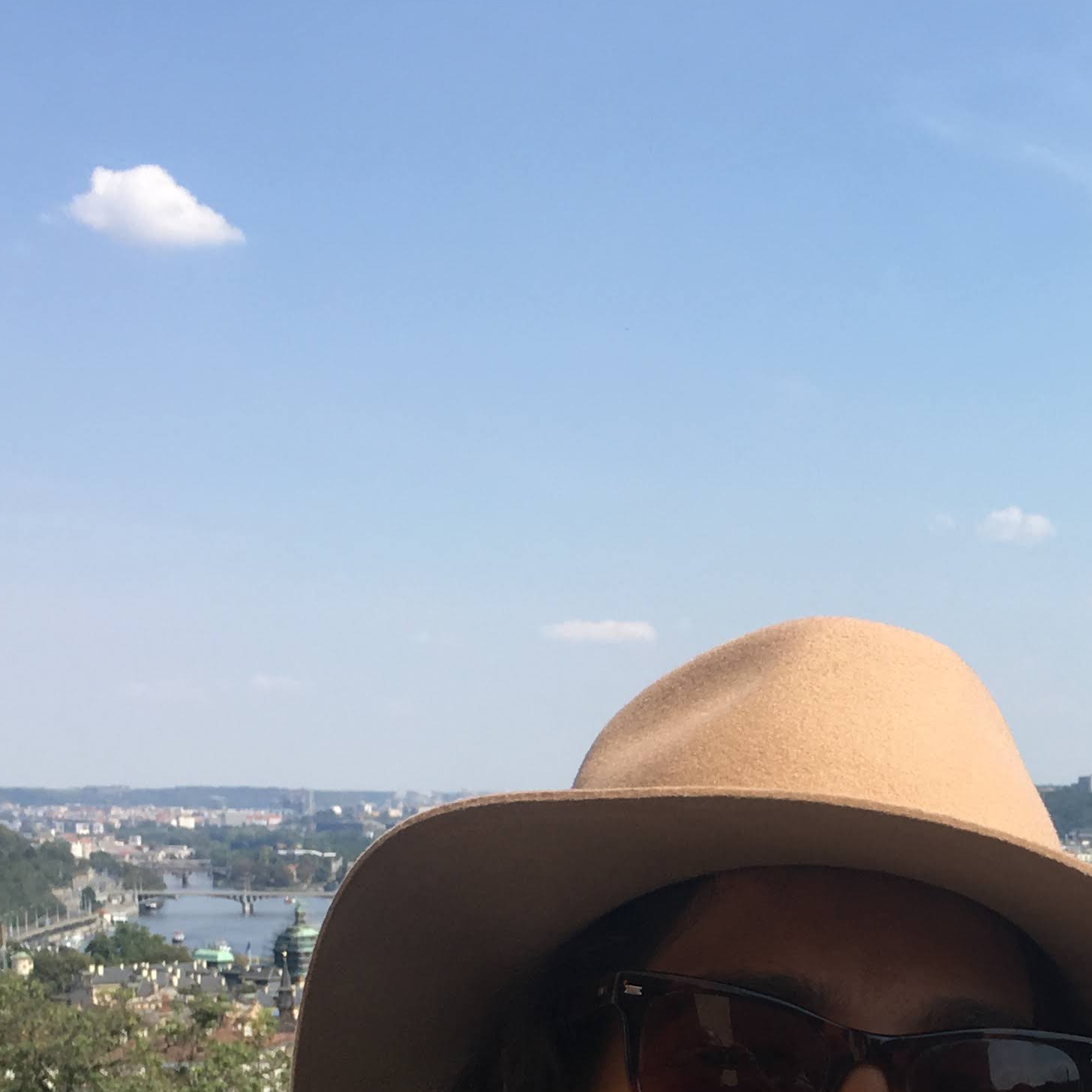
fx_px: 2534
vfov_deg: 23.3
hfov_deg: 23.5
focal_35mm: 71
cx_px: 1050
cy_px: 1106
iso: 25
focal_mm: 4.15
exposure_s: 1/1350
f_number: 2.2
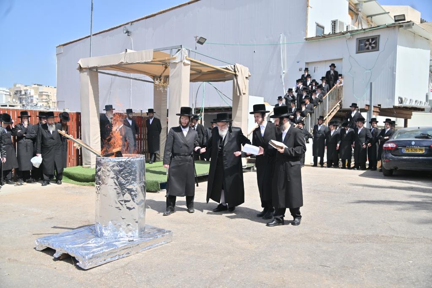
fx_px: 360
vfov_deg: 43.6
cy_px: 144
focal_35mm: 30
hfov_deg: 61.9
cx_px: 216
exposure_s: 1/2000
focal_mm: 30
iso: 125
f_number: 4
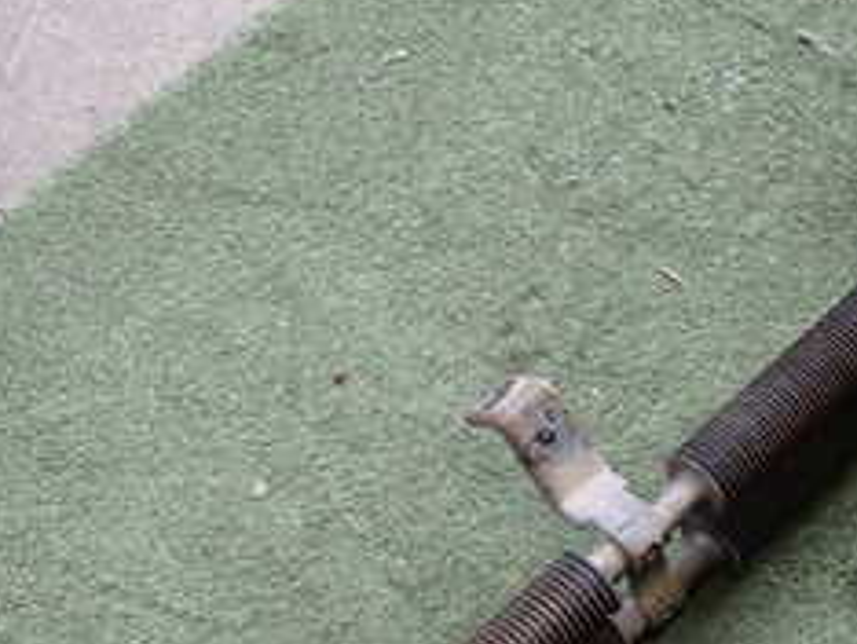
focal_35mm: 64
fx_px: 1586
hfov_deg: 30.2
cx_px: 432
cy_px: 446
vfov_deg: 22.8
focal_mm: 4.5
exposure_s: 1/100
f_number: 2
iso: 200
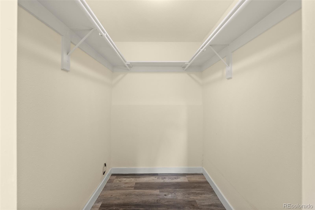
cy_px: 105
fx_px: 140
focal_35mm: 16
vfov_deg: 73.8
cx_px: 158
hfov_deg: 96.7
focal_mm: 16
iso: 640
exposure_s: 1/3
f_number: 8
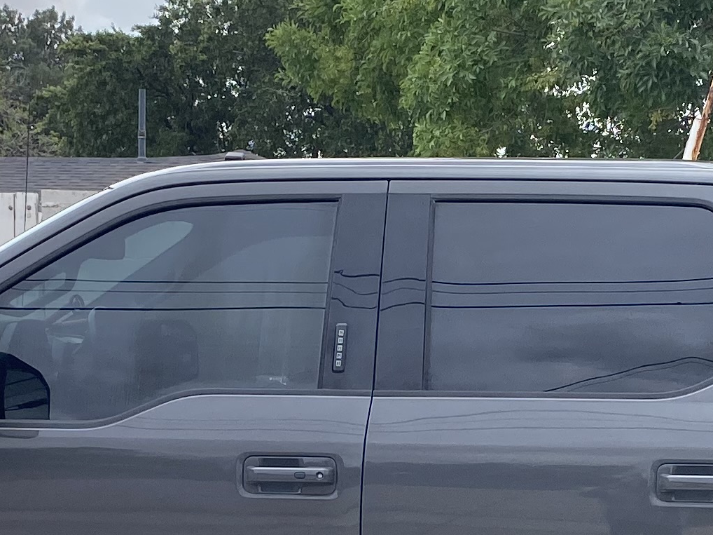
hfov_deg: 19.0
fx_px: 2121
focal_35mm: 103
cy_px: 553
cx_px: 492
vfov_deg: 14.1
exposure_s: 1/2410
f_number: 1.8
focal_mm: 4.25
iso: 32
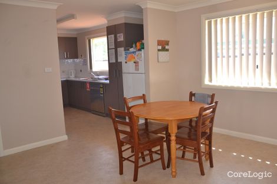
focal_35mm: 30
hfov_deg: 61.9
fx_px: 231
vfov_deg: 43.6
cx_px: 138
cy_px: 92
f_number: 4
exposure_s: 1/100
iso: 400
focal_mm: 20
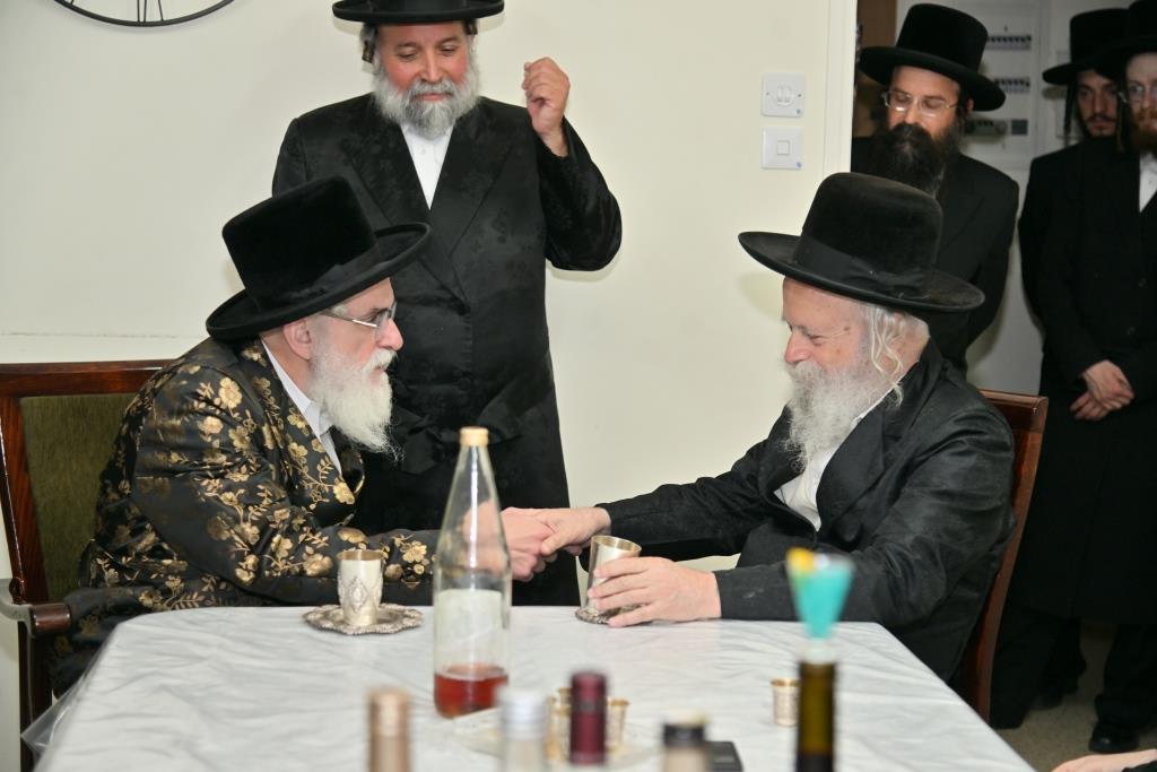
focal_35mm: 62
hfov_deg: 32.4
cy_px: 386
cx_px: 578
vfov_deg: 21.9
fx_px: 1993
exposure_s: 1/200
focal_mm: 62
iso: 400
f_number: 4
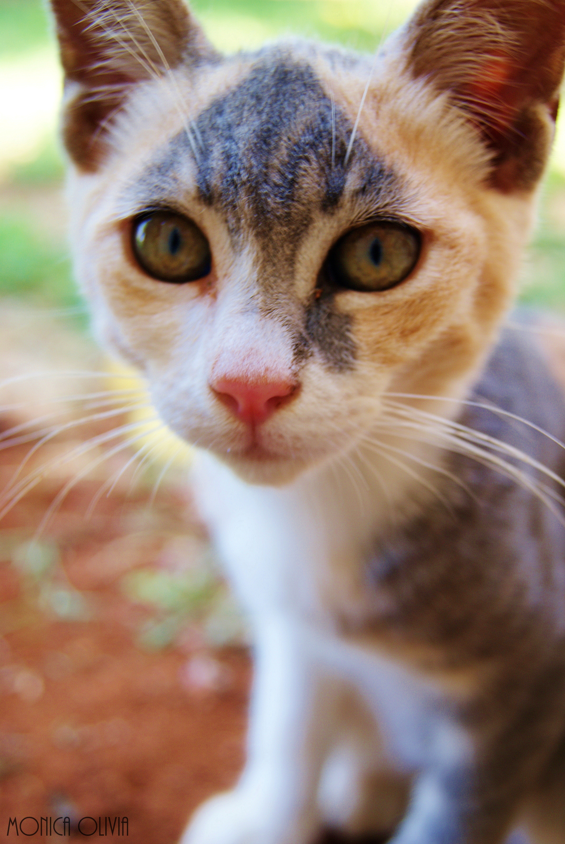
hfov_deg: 29.9
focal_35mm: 45
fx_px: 1056
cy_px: 422
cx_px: 282
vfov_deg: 43.6
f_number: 4.5
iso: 125
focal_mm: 30
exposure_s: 1/50
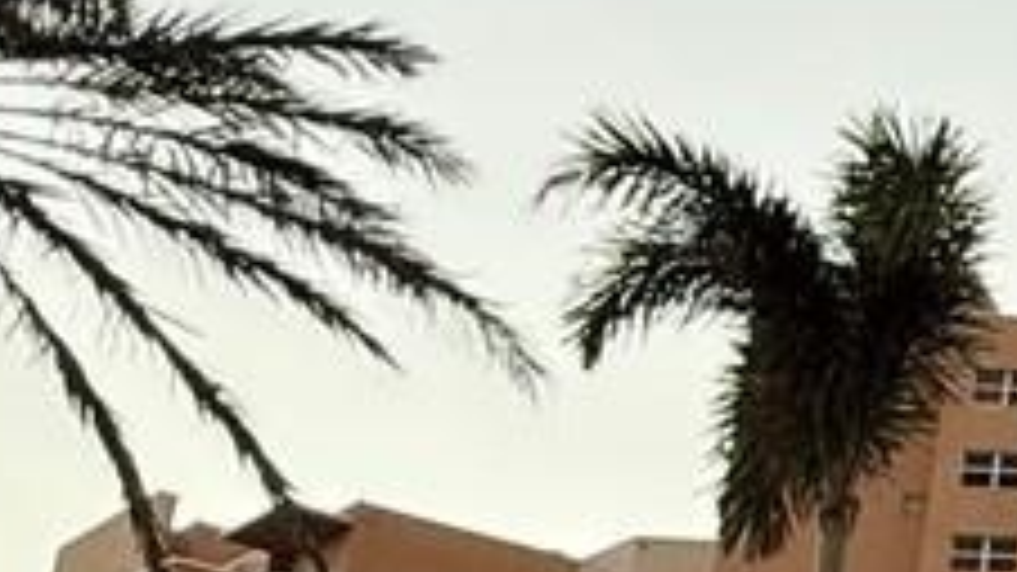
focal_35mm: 108
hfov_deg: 15.7
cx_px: 2020
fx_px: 2912
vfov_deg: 11.0
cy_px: 694
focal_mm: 2.22
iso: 64
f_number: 2.2
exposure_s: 1/99
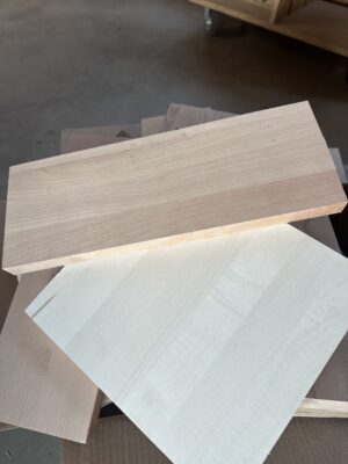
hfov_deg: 56.8
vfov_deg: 71.6
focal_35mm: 24
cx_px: 174
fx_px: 322
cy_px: 232
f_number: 1.78
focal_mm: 6.86
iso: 125
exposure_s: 1/121
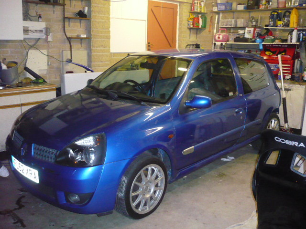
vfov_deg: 40.7
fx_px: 309
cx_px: 153
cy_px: 114
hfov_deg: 52.6
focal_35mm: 35
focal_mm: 5.8
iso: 640
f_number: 2.8
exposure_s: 1/30
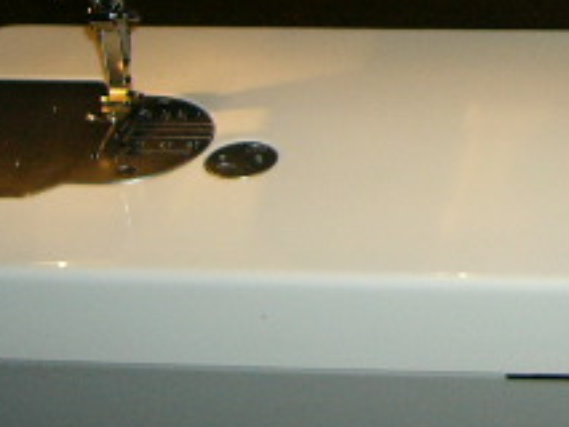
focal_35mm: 105
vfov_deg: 13.6
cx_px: 601
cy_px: -115
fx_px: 1727
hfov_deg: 18.1
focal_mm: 5.8
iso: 100
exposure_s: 1/60
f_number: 2.8
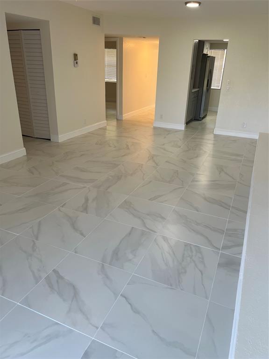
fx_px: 269
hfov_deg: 53.1
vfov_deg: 67.3
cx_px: 134
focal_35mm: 26
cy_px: 180
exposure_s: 1/120
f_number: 1.5
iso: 80
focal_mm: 5.7
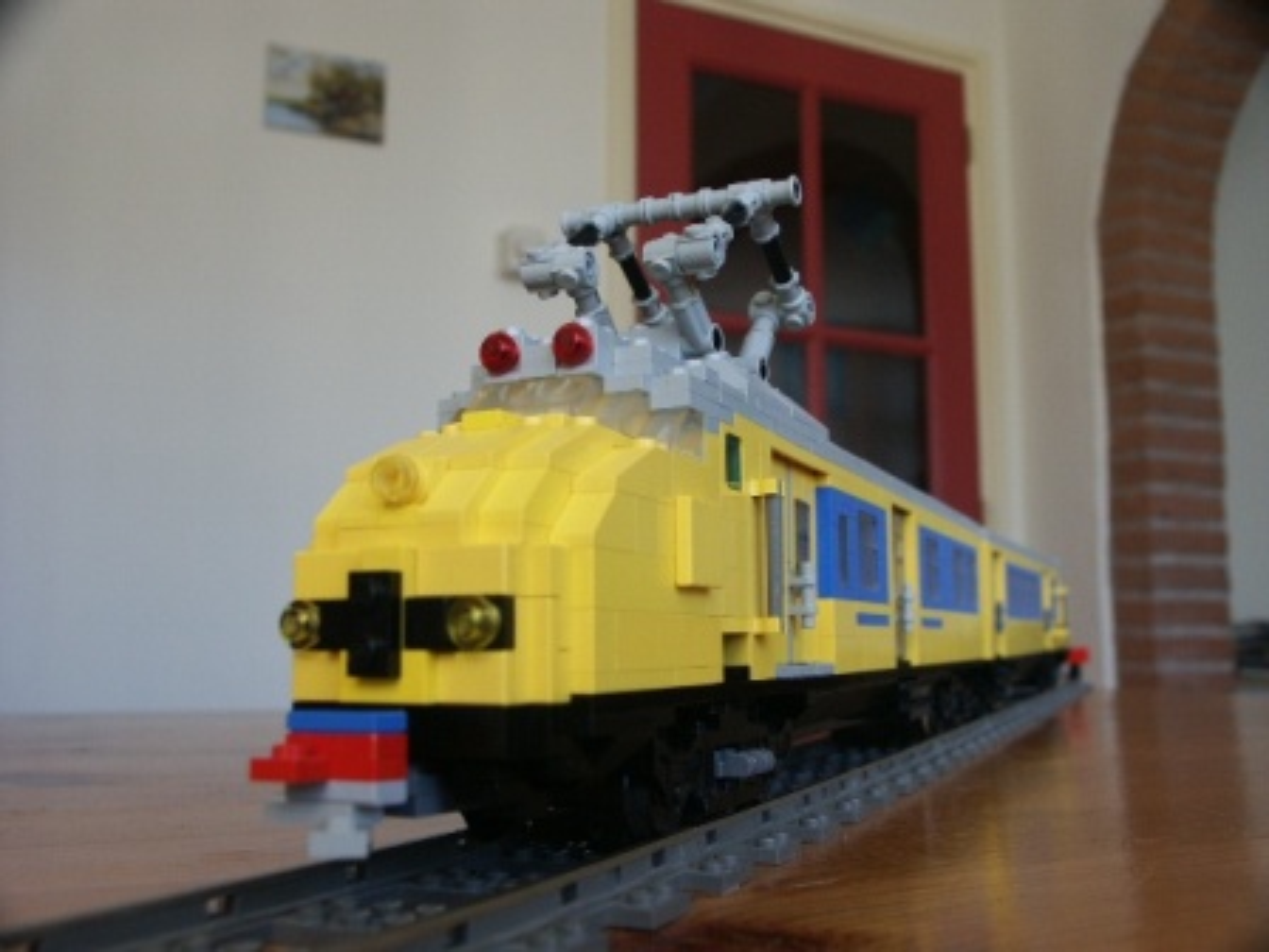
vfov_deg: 40.7
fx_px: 1283
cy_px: 476
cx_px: 634
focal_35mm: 35
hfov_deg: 52.6
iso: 100
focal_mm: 9.18
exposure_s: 1/60
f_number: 2.8
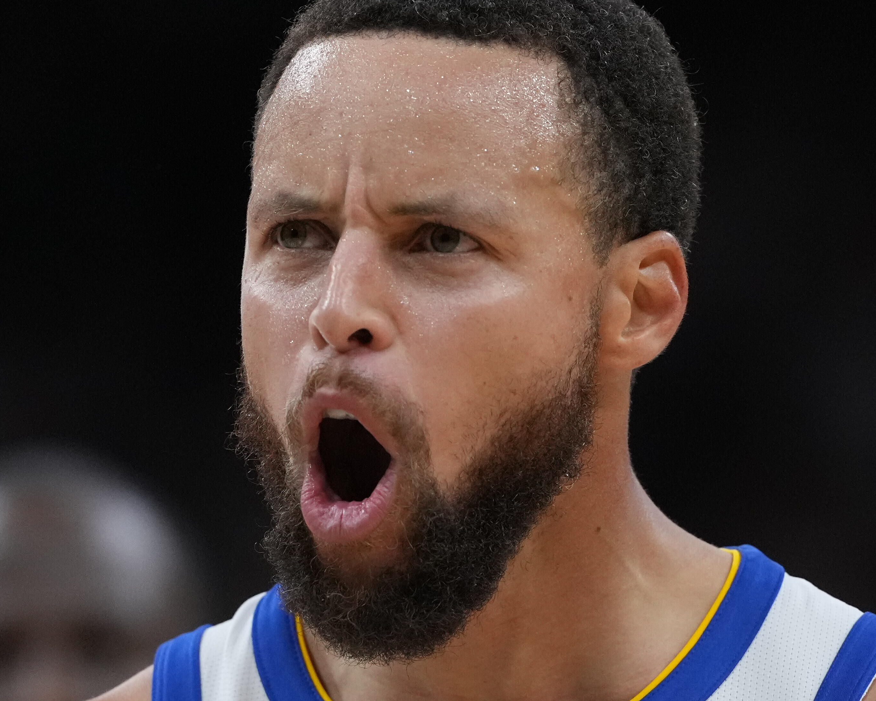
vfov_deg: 1.7
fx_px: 23049
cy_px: 721
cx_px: 474
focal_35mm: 889
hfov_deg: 2.2
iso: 3200
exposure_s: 1/2000
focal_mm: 300
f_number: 2.8
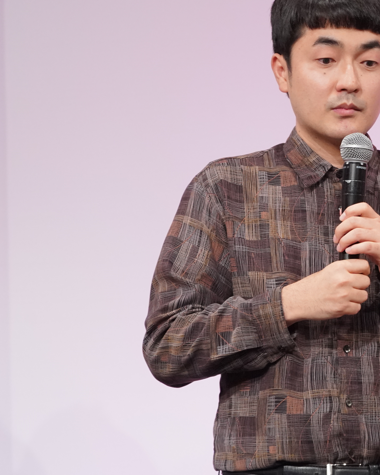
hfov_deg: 3.9
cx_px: 475
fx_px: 5609
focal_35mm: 399
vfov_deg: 4.8
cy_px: 192
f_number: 5.6
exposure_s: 1/160
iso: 5000
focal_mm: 206
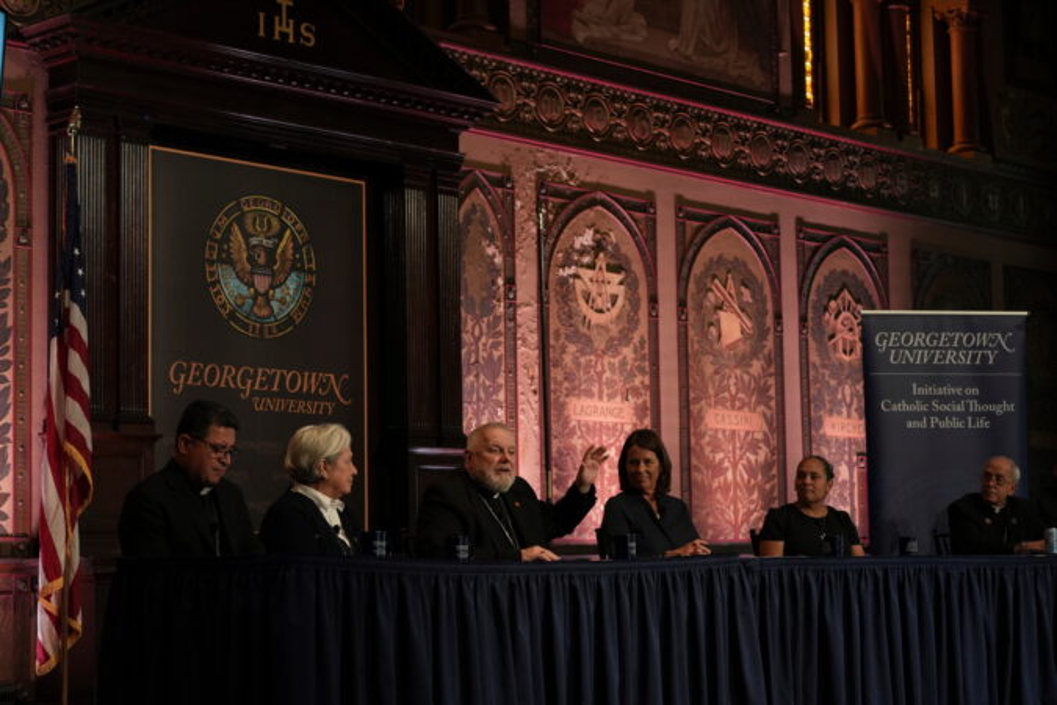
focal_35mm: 70
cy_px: 352
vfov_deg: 19.5
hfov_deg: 28.8
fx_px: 2055
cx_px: 528
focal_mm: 70
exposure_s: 1/160
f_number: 4
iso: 1600
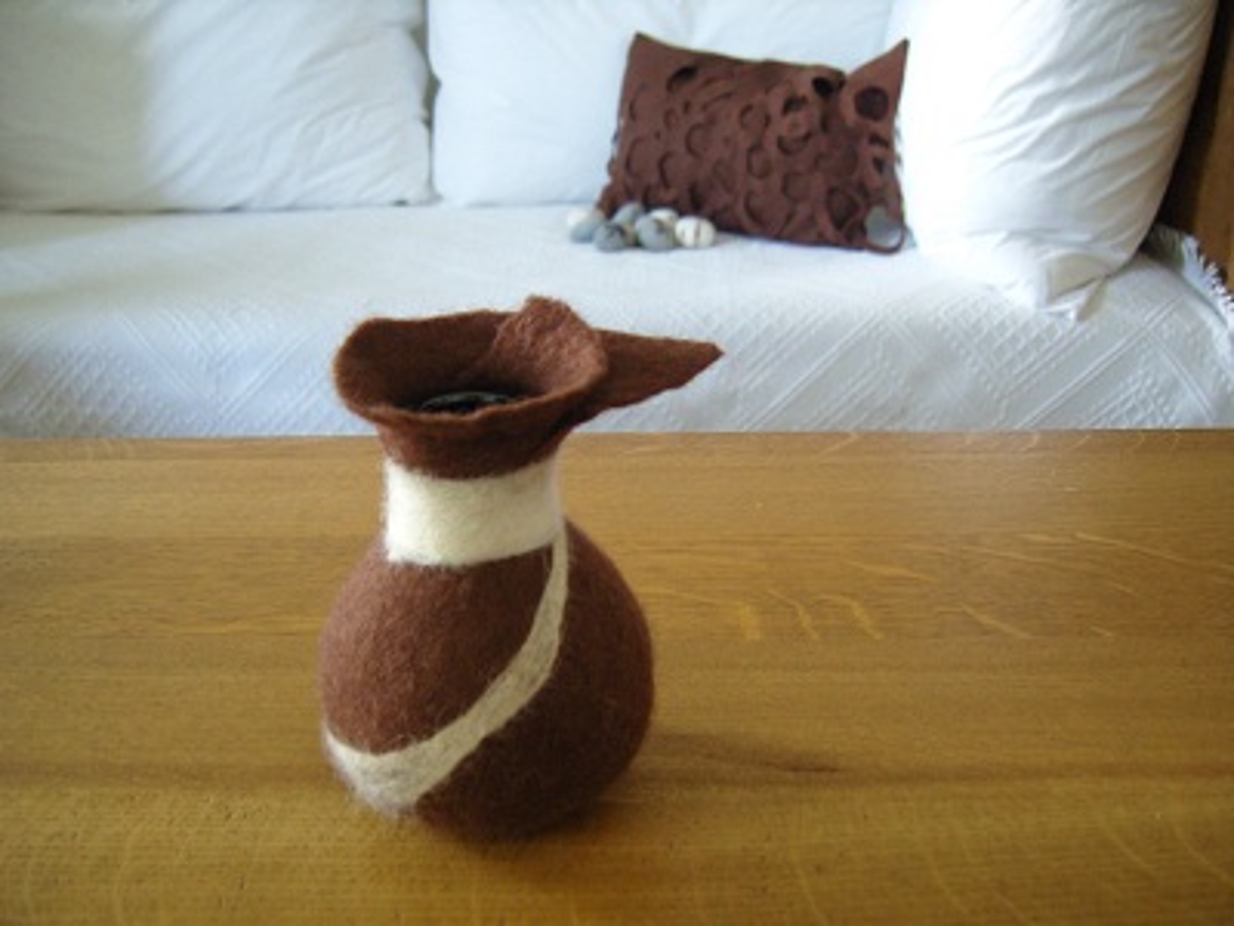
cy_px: 463
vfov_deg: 41.8
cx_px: 617
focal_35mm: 34
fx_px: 1212
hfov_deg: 54.0
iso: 200
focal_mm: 7.3
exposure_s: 1/15
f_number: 2.8
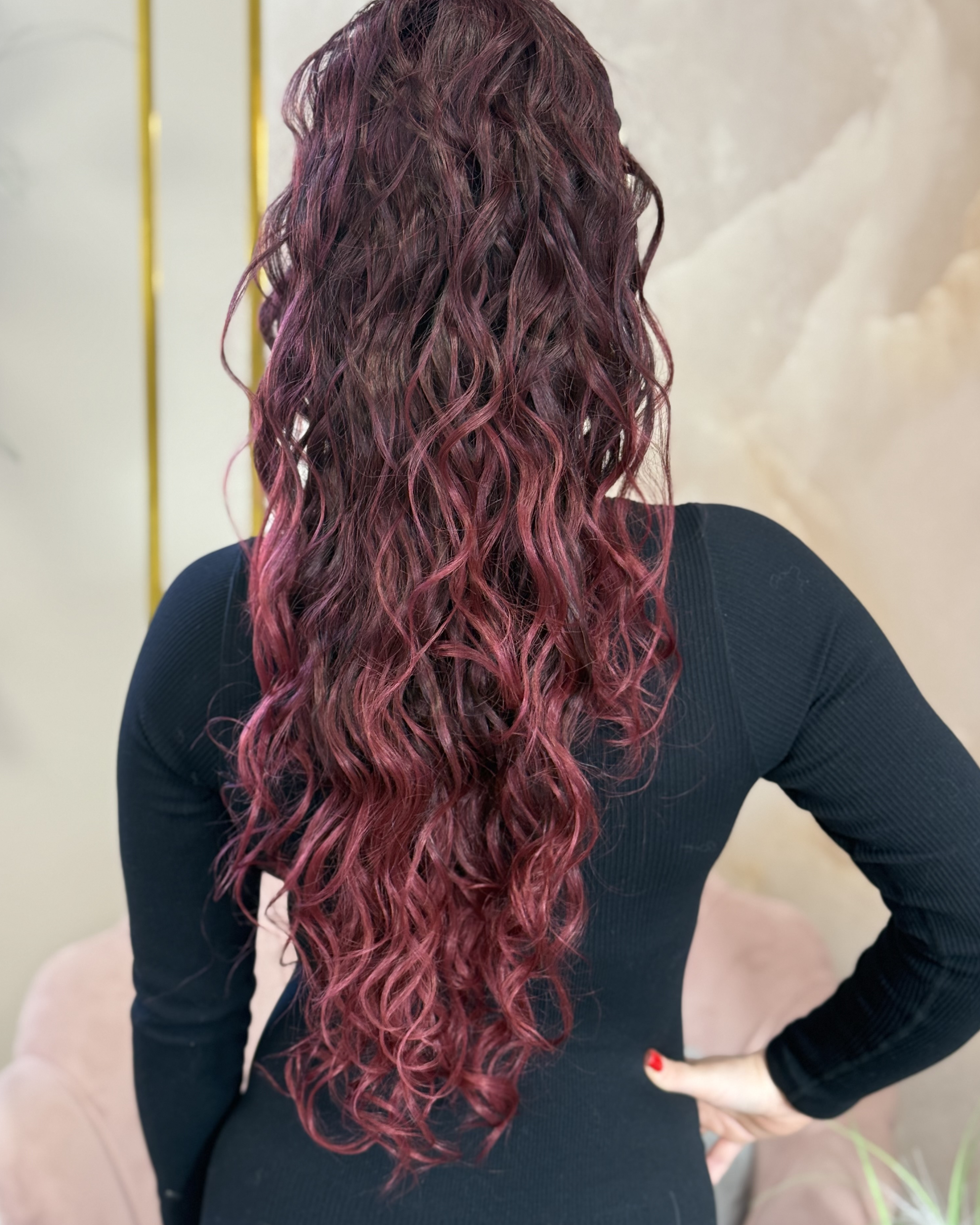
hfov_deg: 29.7
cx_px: 493
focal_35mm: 51
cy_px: 577
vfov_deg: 36.6
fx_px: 1849
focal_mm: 6.76
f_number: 1.78
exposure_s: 1/107
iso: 125
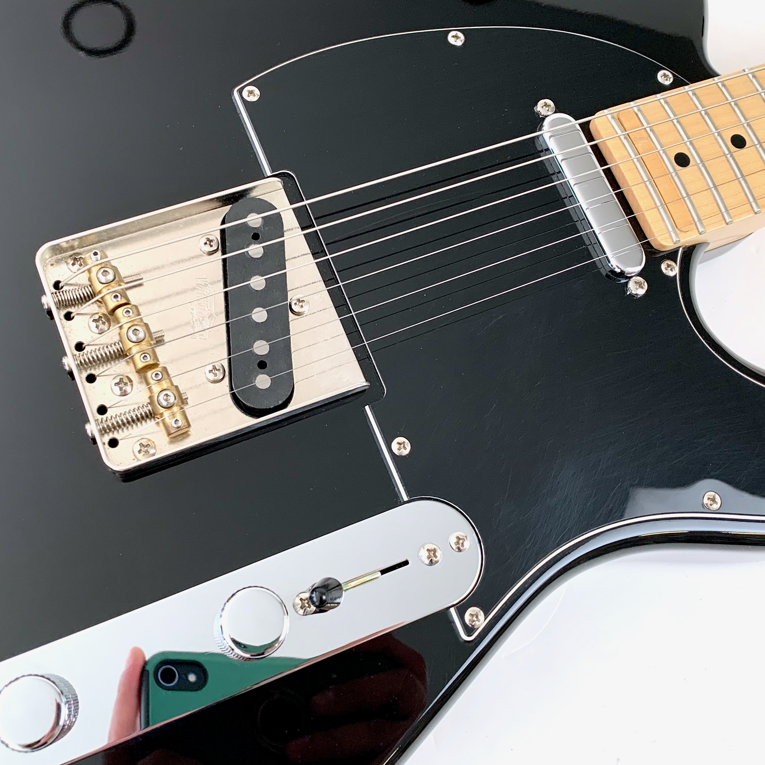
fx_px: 950
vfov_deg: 43.8
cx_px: 294
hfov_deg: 43.6
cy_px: 341
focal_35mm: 38
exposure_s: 1/100
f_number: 1.8
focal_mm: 4.25
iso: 40
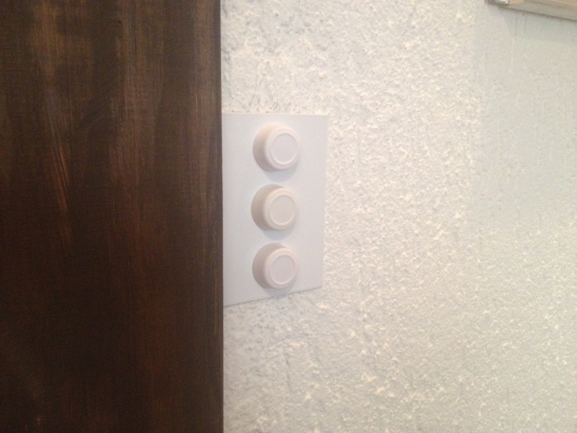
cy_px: 216
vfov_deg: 40.7
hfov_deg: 52.6
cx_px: 288
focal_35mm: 35
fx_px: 583
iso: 400
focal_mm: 4.28
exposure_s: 1/15
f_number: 2.4
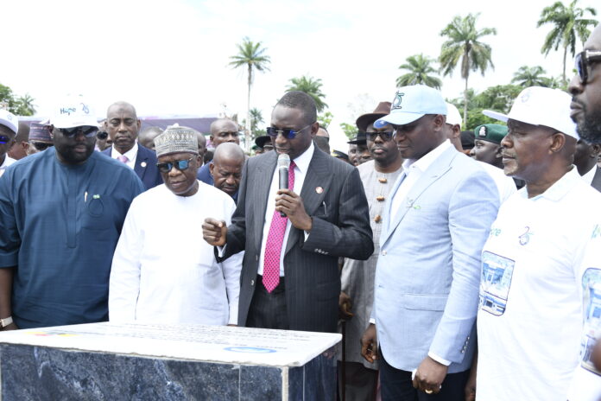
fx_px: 584
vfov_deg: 37.9
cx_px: 300
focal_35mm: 35
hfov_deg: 54.4
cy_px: 200
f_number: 8
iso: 125
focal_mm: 35
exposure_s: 1/100
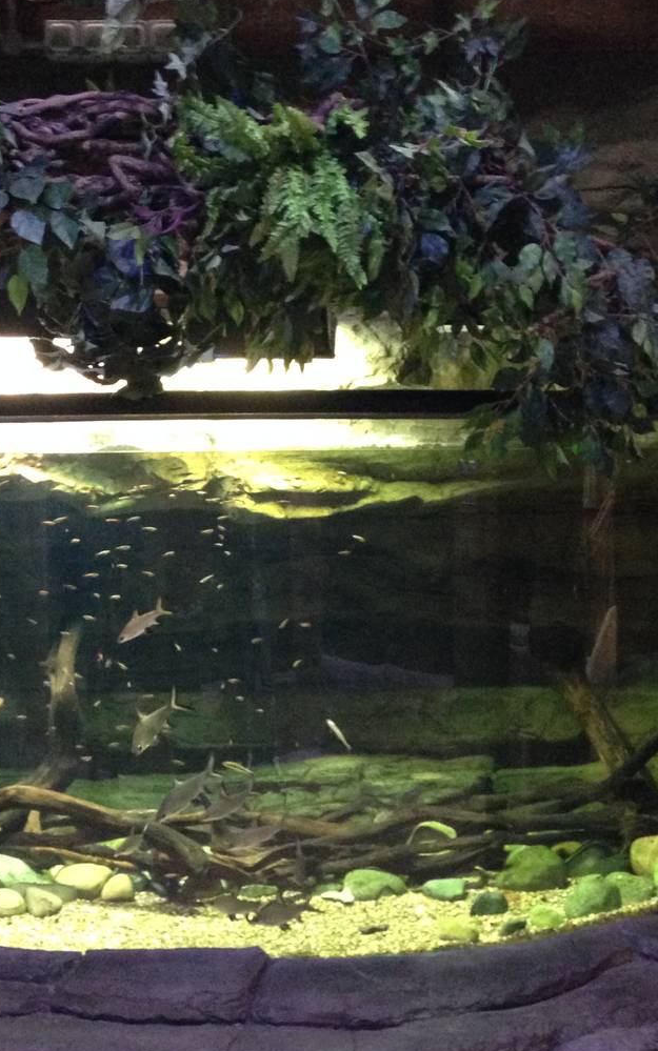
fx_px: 1606
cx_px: 271
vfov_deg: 36.2
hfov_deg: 23.1
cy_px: 619
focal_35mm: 56
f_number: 2.4
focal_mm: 4.12
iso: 400
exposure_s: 1/17
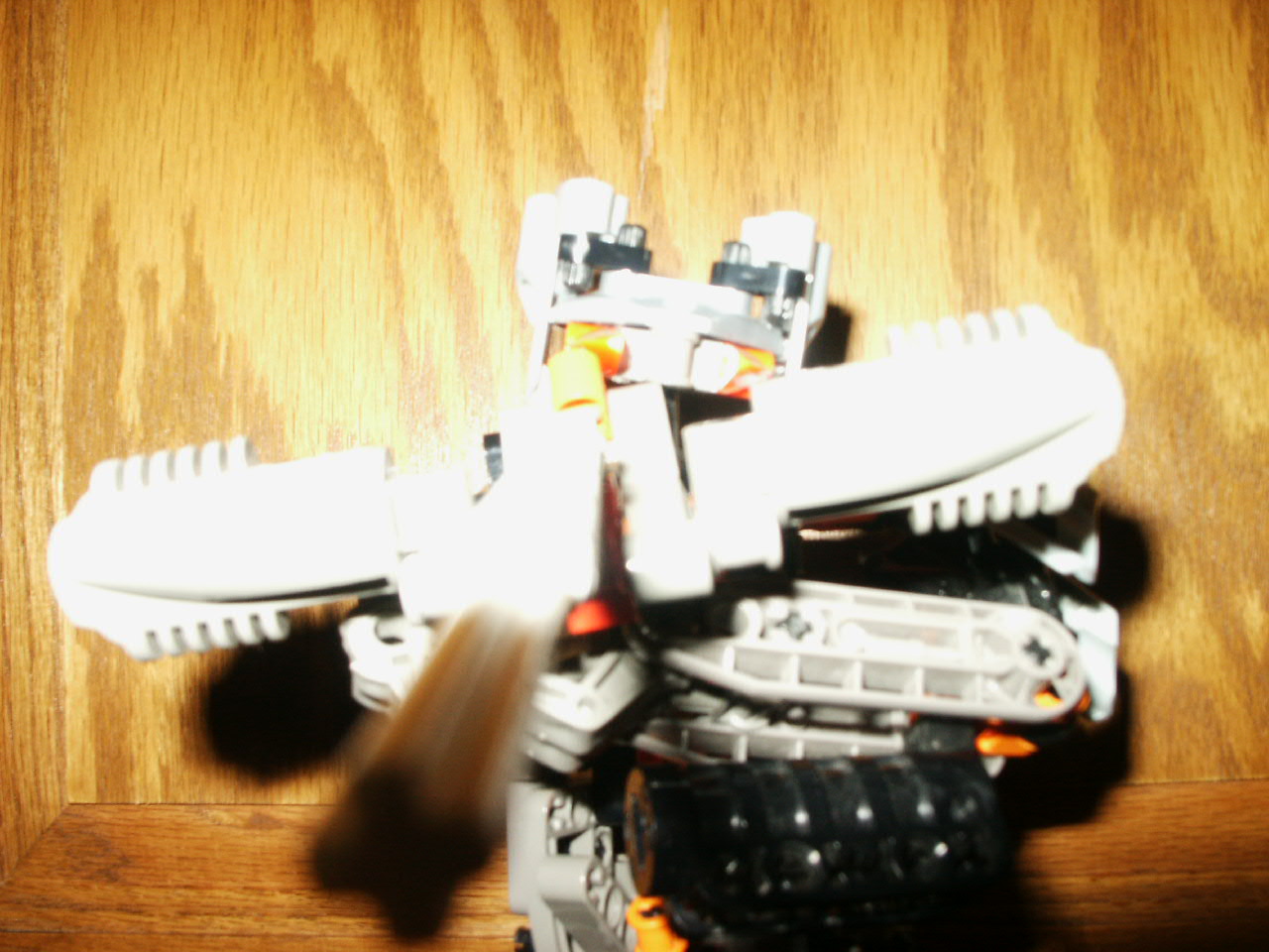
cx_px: 634
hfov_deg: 52.6
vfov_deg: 40.7
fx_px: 1283
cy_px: 476
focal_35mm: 35
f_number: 6.7
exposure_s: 1/45
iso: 200
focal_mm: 7.18
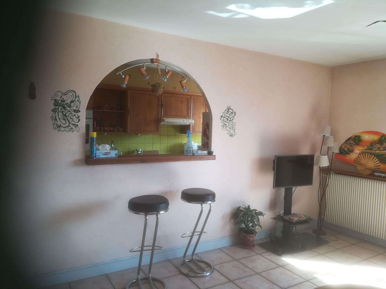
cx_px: 193
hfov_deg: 67.3
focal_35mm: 26
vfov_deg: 53.1
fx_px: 290
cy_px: 144
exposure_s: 1/50
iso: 64
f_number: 2.2
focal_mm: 3.83
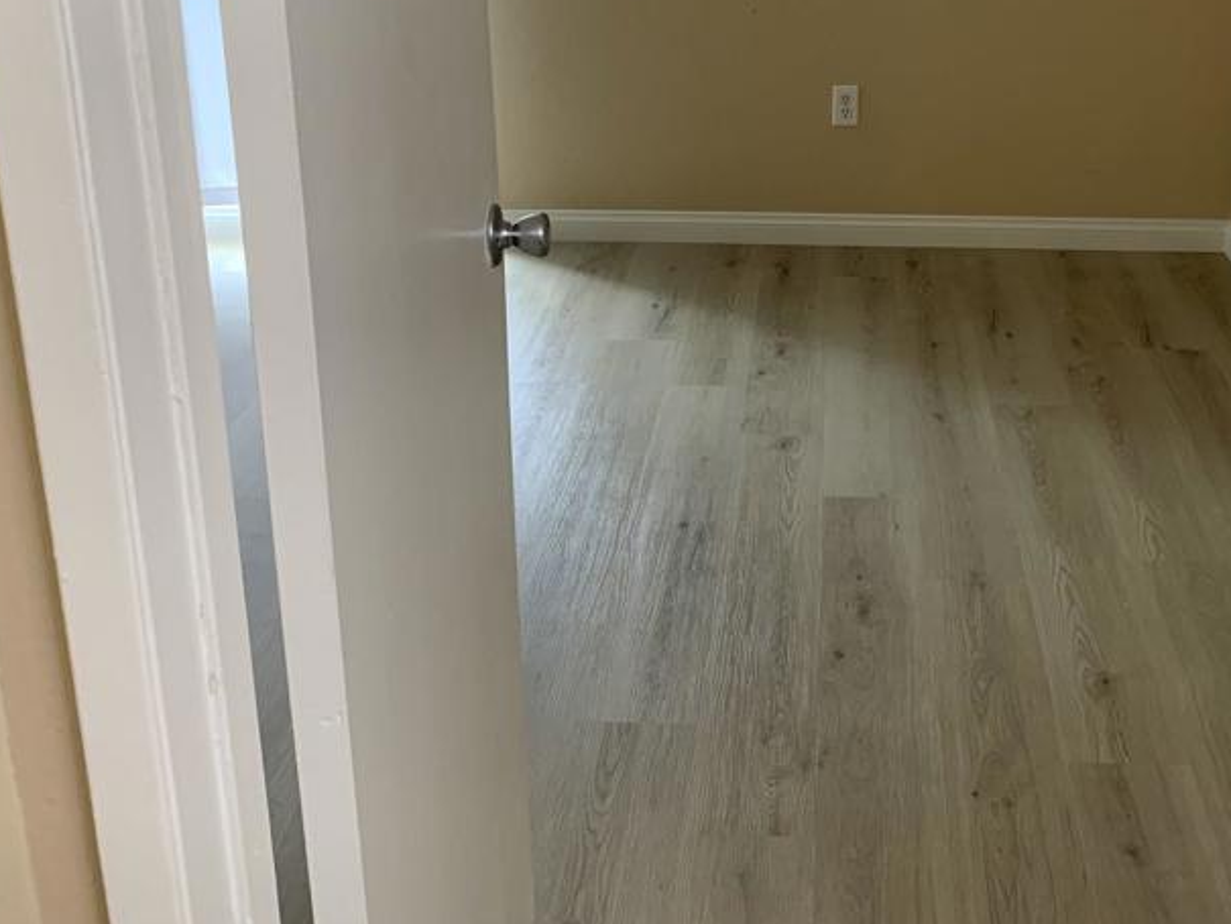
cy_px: 195
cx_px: 792
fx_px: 1565
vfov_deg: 32.1
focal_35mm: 44
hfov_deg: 42.5
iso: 125
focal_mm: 4.25
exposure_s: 1/60
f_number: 1.8
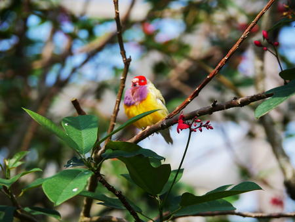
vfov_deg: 7.4
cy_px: 111
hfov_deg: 9.9
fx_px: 1705
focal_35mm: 200
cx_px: 148
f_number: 5.6
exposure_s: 1/320
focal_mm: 100
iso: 200
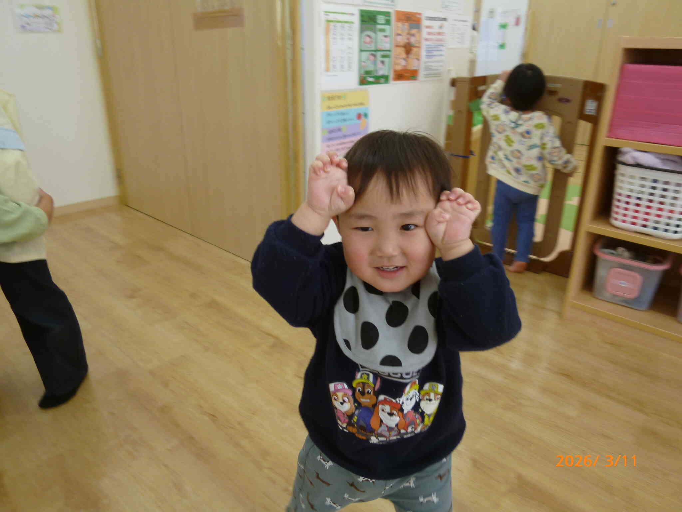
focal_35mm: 24
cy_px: 256
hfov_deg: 71.6
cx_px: 341
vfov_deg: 56.8
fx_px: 473
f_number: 2.5
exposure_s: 1/60
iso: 100
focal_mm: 4.3
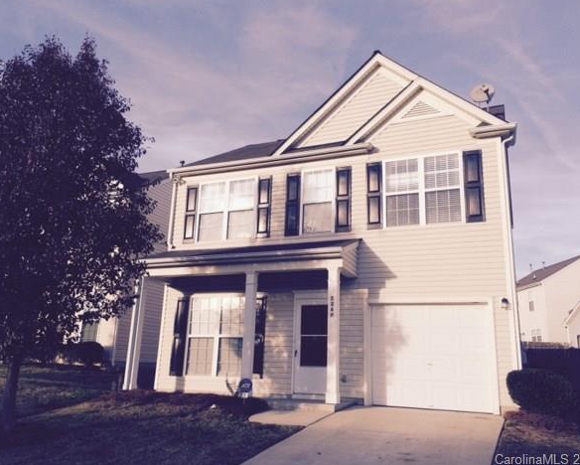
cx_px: 291
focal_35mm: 31
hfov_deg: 57.1
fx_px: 532
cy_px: 231
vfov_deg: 47.2
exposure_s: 1/1282
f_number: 2.2
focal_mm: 4.15
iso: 32
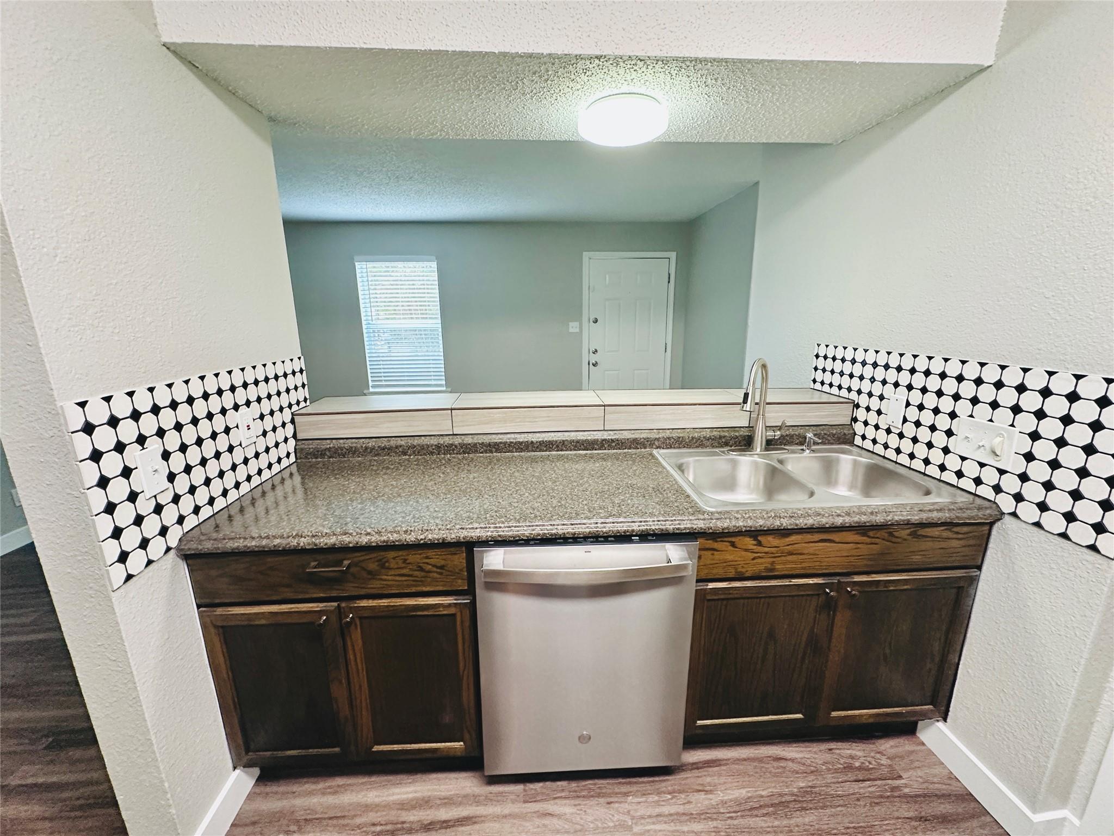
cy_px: 418
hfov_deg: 102.1
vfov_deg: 85.7
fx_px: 451
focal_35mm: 14
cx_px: 557
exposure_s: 1/60
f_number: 2.2
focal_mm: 2.22
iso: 320
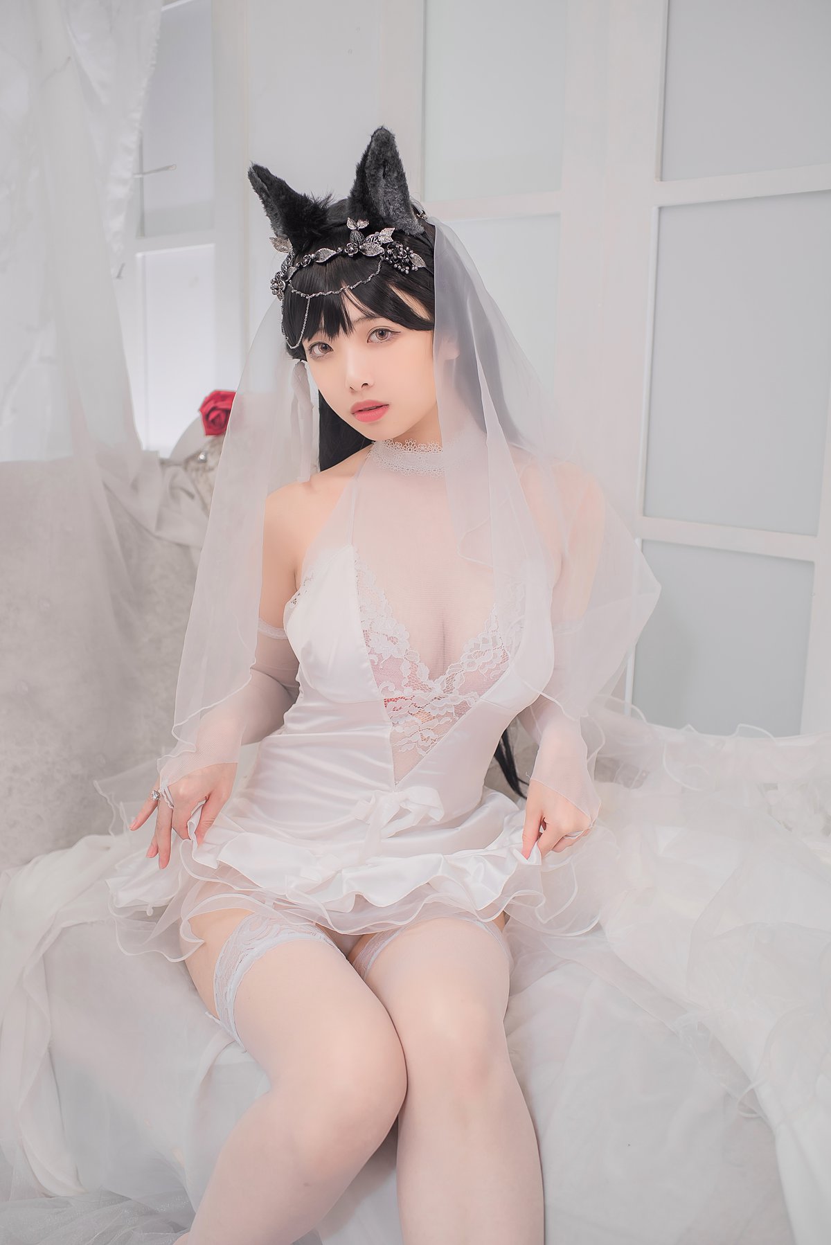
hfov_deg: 37.9
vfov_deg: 54.4
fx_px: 1211
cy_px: 622
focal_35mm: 35
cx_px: 416
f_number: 3.2
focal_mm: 35
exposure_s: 1/125
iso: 125
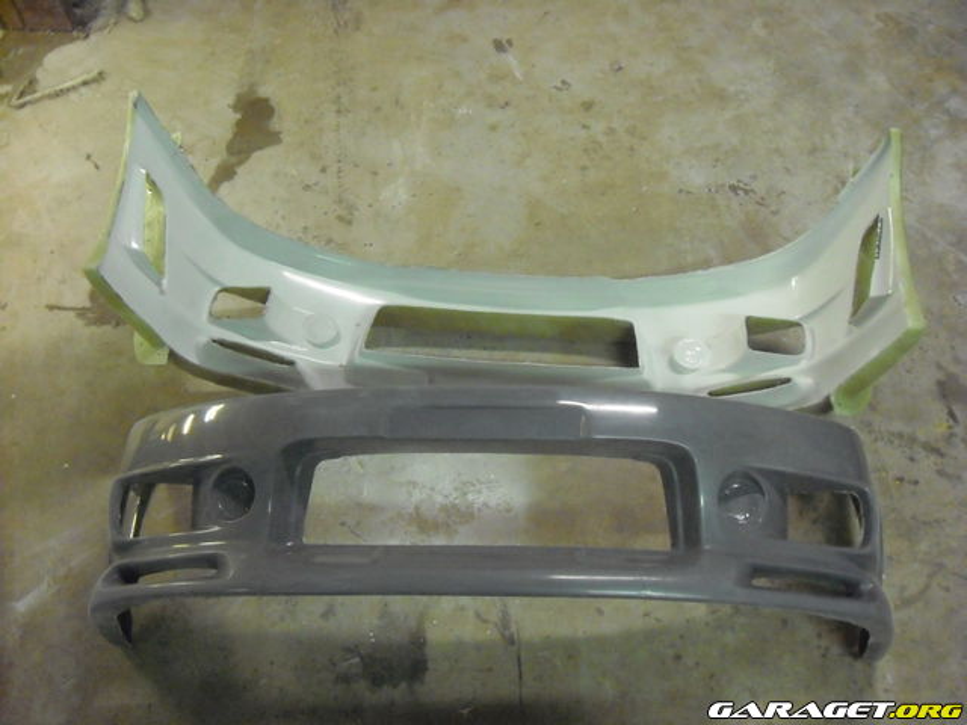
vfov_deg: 38.7
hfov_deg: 50.1
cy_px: 362
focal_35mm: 37
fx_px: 1034
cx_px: 484
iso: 800
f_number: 2.7
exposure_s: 1/30
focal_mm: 6.2
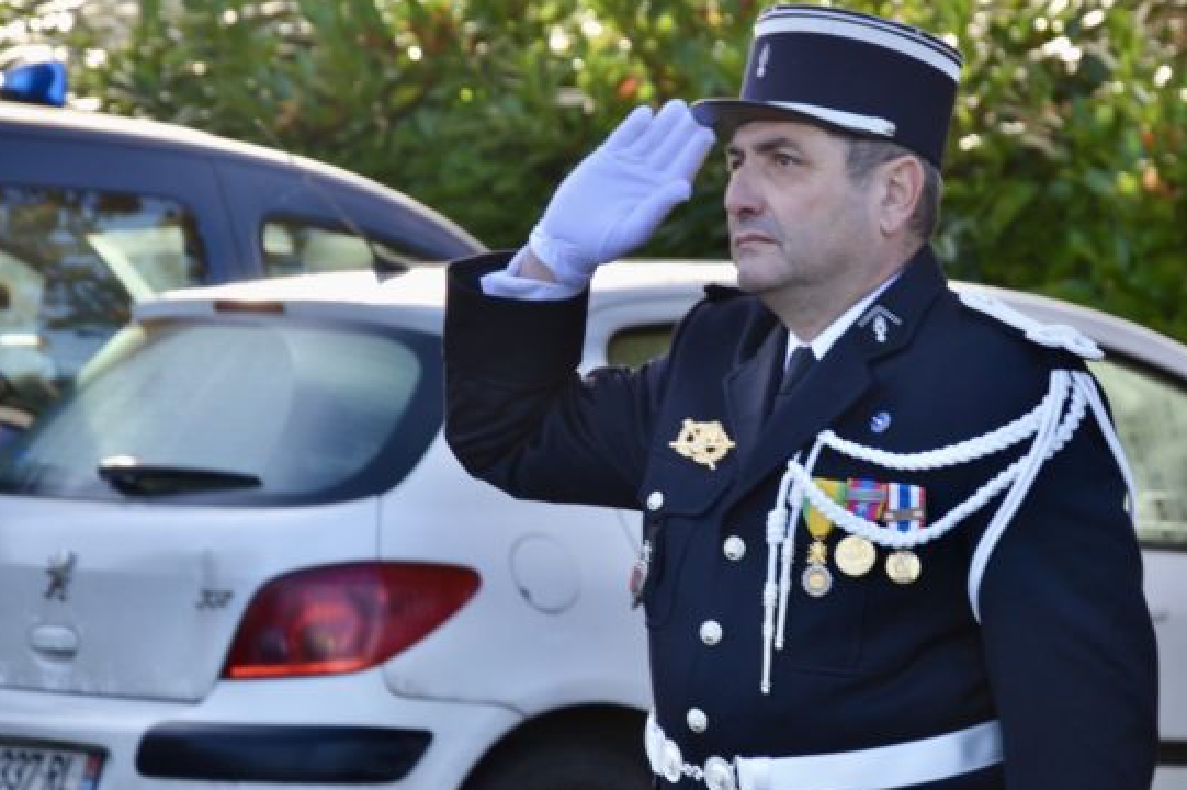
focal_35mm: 204
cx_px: 735
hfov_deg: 10.1
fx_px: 6710
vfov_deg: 6.7
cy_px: 329
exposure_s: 1/125
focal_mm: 105
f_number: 5.6
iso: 160
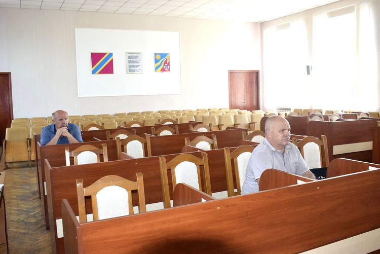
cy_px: 127
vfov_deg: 40.0
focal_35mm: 33
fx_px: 349
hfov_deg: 57.2
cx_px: 190
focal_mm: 22
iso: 360
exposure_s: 1/125
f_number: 5.6
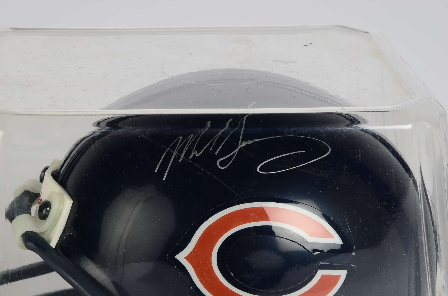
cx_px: 224
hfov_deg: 13.1
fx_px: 1956
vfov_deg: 8.7
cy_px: 148
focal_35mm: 158
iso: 100
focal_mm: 105
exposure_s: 1/160
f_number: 18
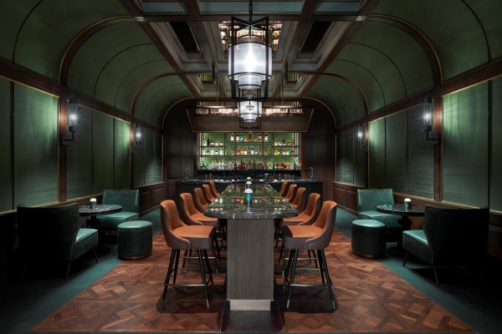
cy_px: 167
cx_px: 251
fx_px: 265
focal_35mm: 19
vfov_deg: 64.6
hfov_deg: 86.9
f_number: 6.3
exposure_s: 1/6
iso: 500
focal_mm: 19
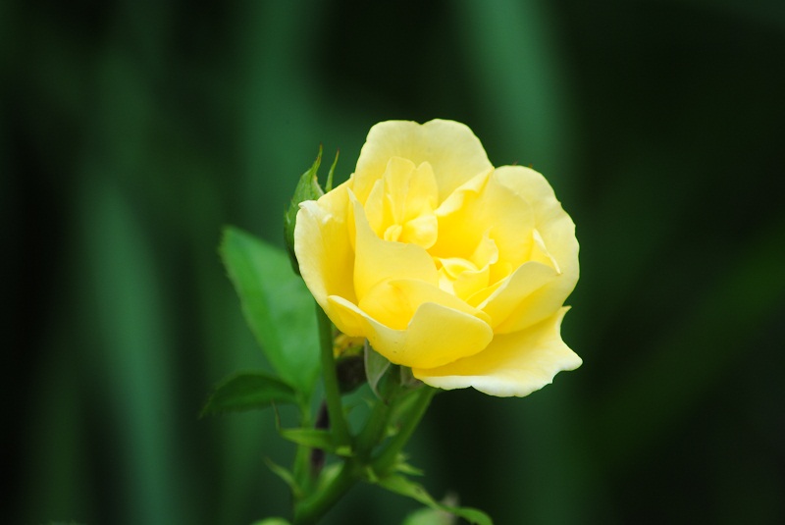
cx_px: 392
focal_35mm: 450
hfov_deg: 4.6
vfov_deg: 3.1
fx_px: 9821
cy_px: 262
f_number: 5.6
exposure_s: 1/100
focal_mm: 300
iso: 100
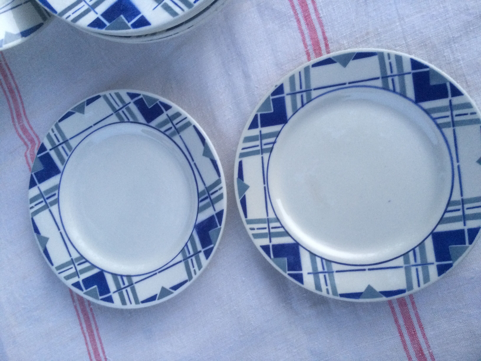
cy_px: 180
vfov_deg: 48.2
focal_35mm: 29
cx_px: 240
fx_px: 403
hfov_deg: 61.7
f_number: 2.2
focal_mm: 4.15
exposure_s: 1/33
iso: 200
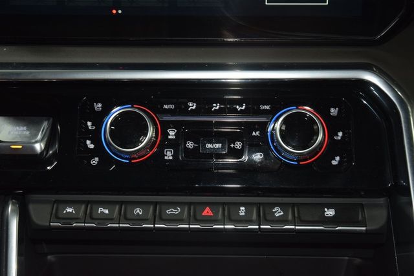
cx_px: 207
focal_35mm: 66
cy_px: 138
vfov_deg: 20.6
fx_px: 759
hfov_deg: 30.5
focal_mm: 44
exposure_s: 1/30
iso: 1000
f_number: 4.2
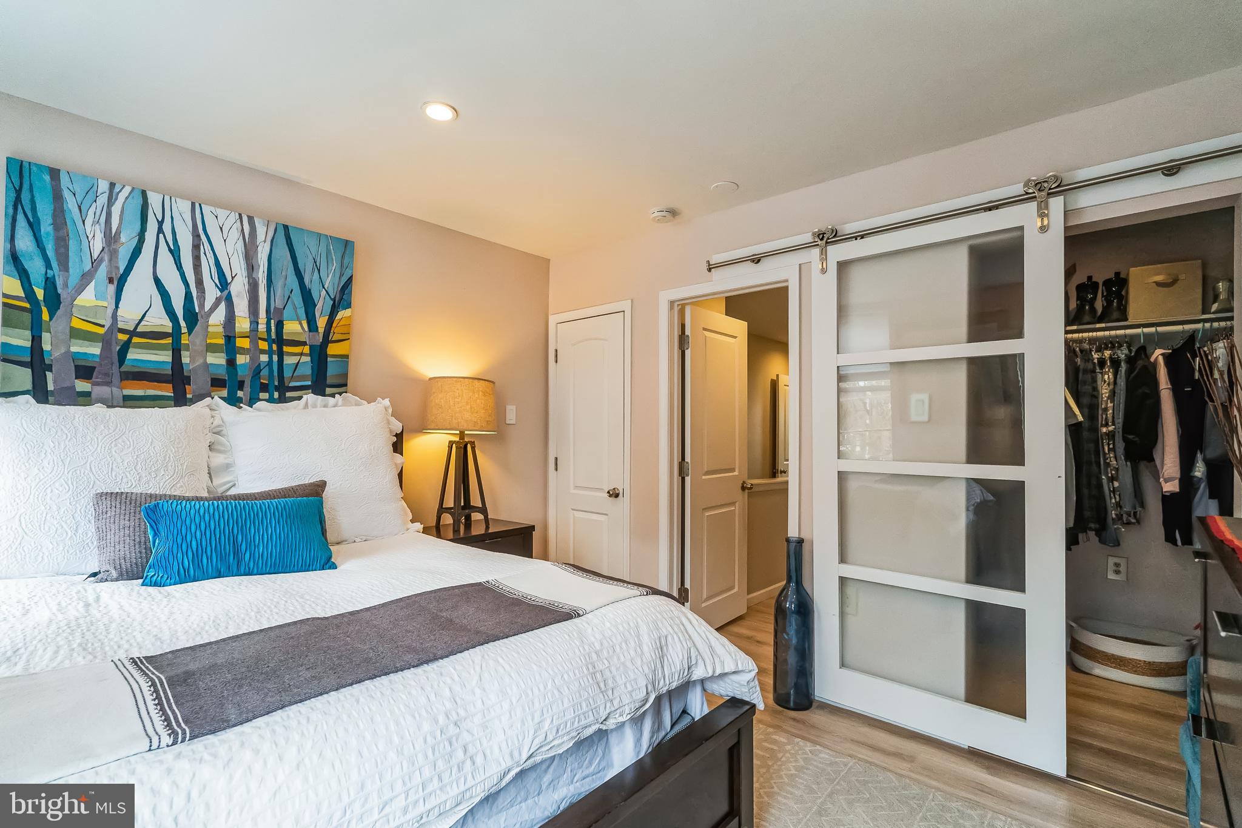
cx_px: 621
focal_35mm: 16
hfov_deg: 96.7
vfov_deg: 73.7
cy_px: 414
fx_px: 552
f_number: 5.6
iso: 3200
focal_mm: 16
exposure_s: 1/640
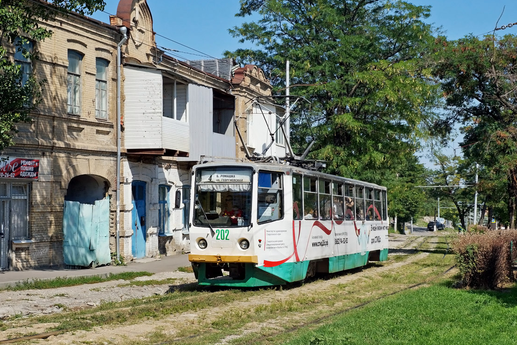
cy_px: 166
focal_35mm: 57
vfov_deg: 24.0
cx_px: 272
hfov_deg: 35.3
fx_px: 812
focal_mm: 35
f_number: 8
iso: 200
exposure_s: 1/800
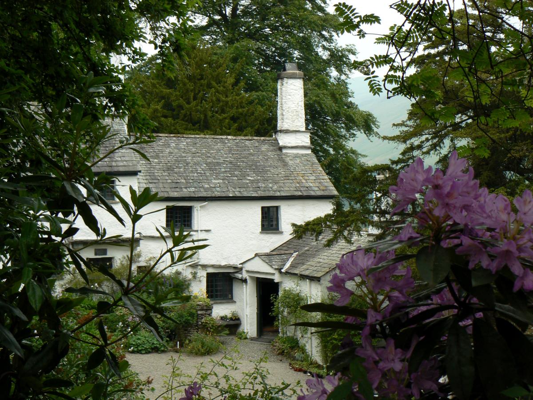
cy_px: 200
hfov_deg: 27.0
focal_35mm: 72
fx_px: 1109
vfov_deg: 20.4
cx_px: 266
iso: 80
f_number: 7.1
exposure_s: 1/125
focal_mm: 12
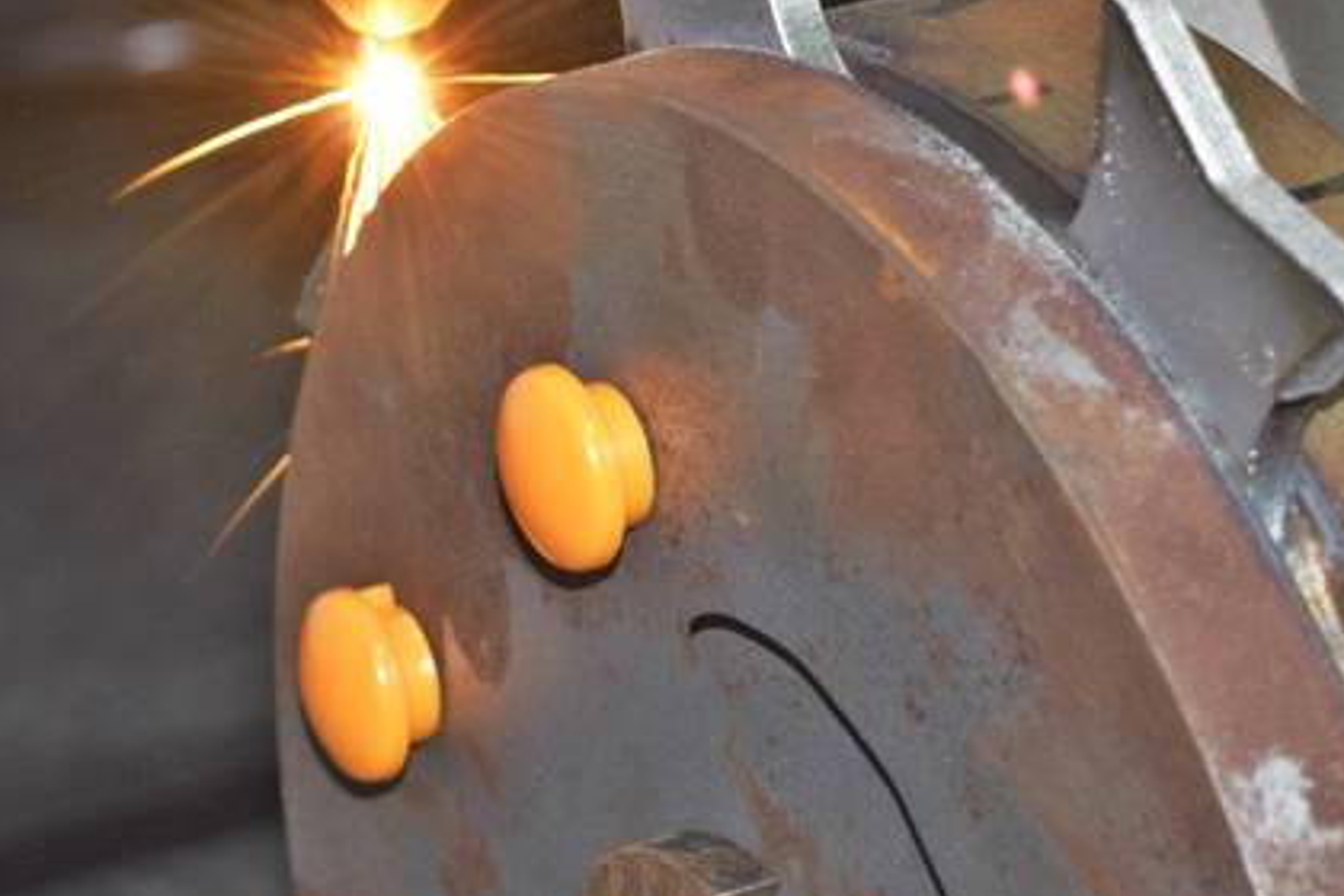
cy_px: 35
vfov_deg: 6.8
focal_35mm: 201
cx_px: 659
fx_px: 7512
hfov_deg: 10.2
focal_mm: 55
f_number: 5.6
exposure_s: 1/30
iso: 800
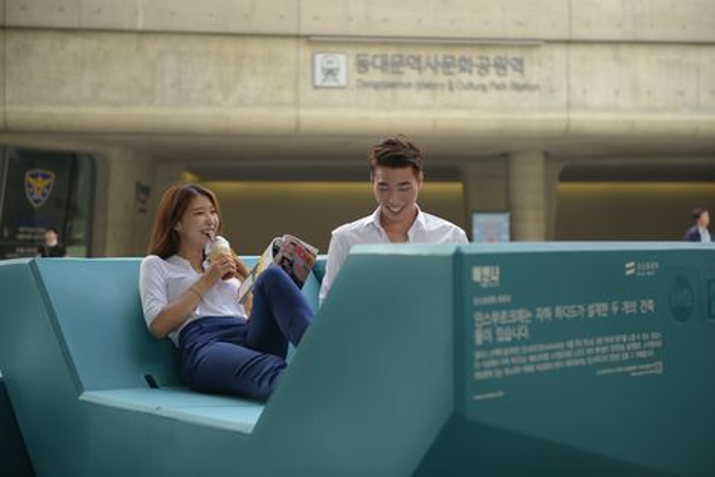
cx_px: 358
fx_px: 1391
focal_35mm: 70
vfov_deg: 19.5
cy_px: 238
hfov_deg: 28.8
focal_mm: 70
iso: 125
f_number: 2.8
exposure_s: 1/160
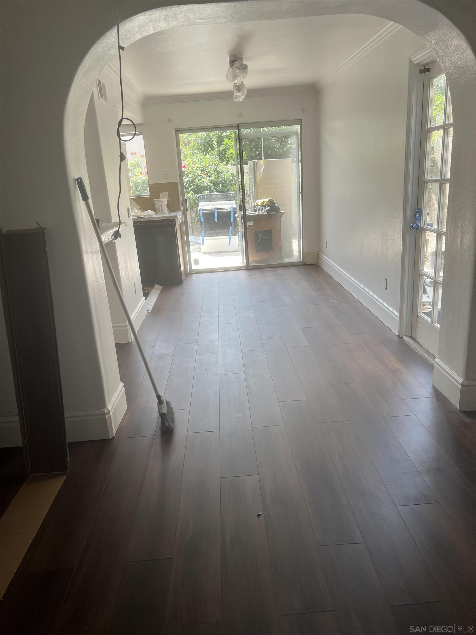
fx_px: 477
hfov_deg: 53.1
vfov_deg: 67.3
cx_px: 238
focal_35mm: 26
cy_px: 318
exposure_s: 1/146
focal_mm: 5.7
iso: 32
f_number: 1.5
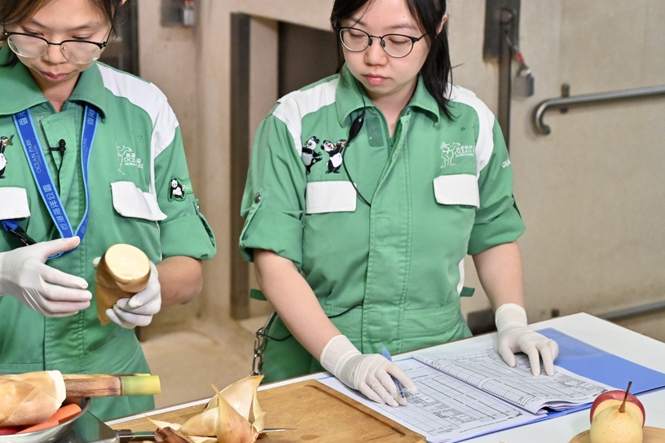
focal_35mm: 75
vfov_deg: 18.2
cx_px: 245
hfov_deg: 26.9
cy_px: 225
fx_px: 1385
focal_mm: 51
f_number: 4.5
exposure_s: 1/250
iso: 3200
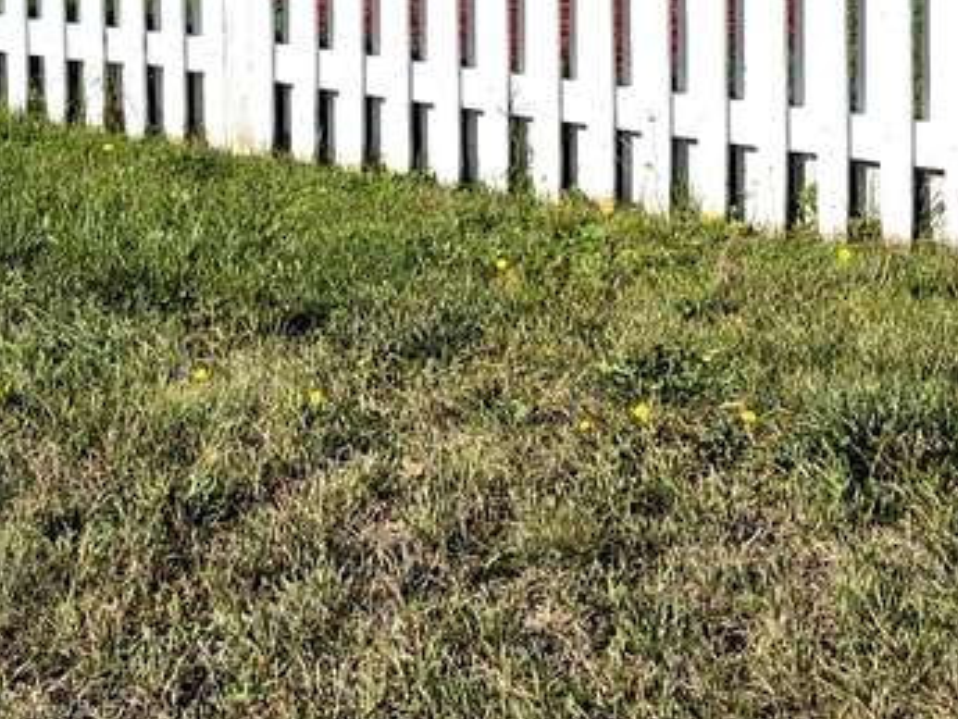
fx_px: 2658
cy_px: -155
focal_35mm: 96
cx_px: 480
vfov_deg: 14.9
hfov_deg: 20.4
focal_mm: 5.4
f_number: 1.8
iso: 25
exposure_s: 1/3224
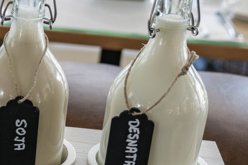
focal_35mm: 92
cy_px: 126
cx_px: -56
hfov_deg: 20.6
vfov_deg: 14.8
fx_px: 634
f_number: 3.5
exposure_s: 1/50
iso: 800
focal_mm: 32
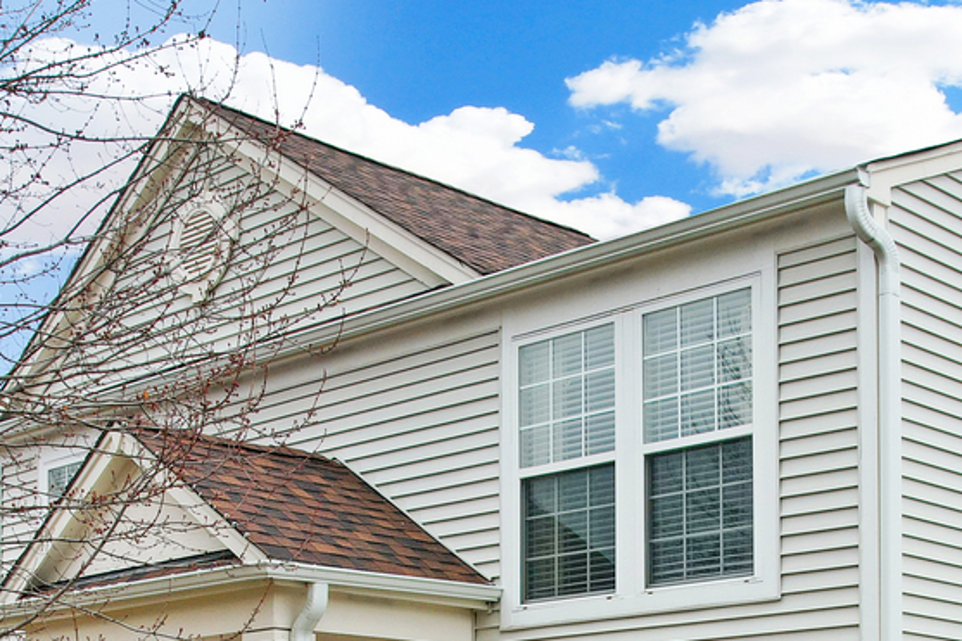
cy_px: 892
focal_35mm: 64
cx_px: 604
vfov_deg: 19.2
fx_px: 1710
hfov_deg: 31.3
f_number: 2.8
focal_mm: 8.38
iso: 120
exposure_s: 1/350
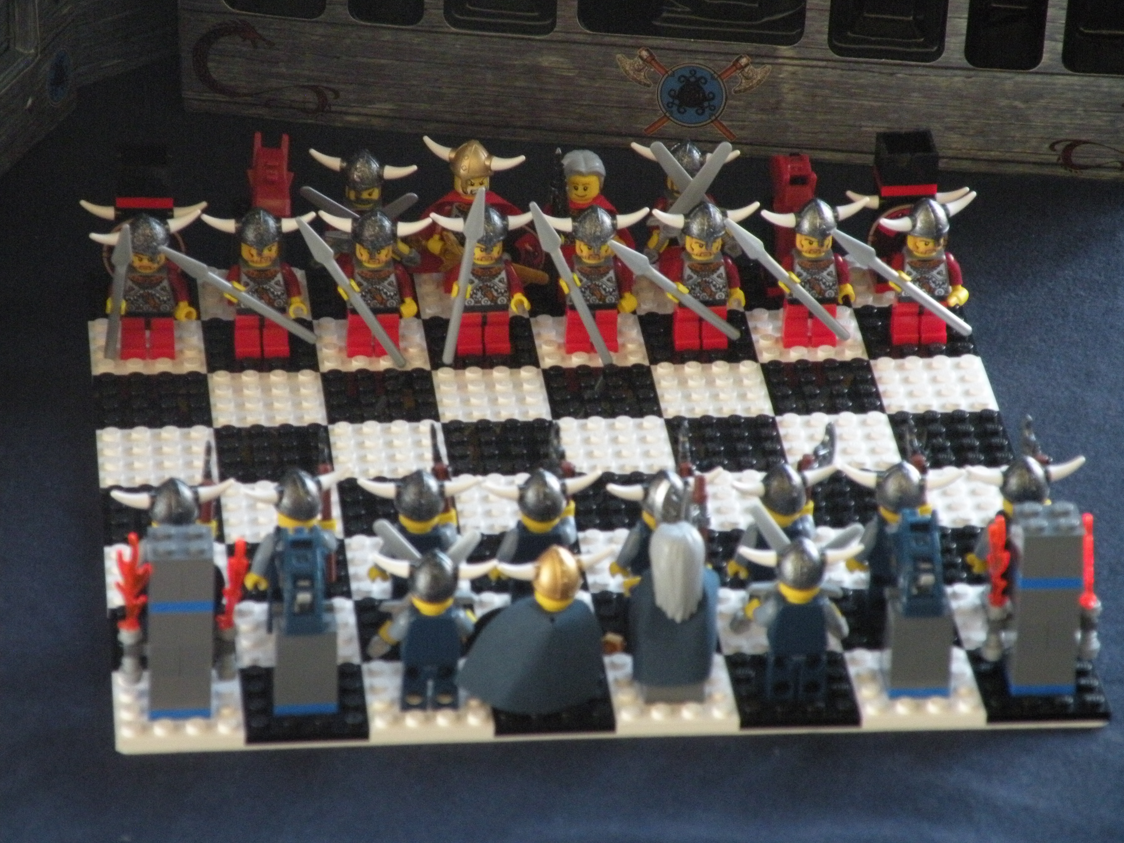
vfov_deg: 8.7
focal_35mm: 171
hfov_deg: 11.6
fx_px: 5552
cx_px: 563
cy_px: 420
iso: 400
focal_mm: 30.1
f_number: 4.5
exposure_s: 1/30.3
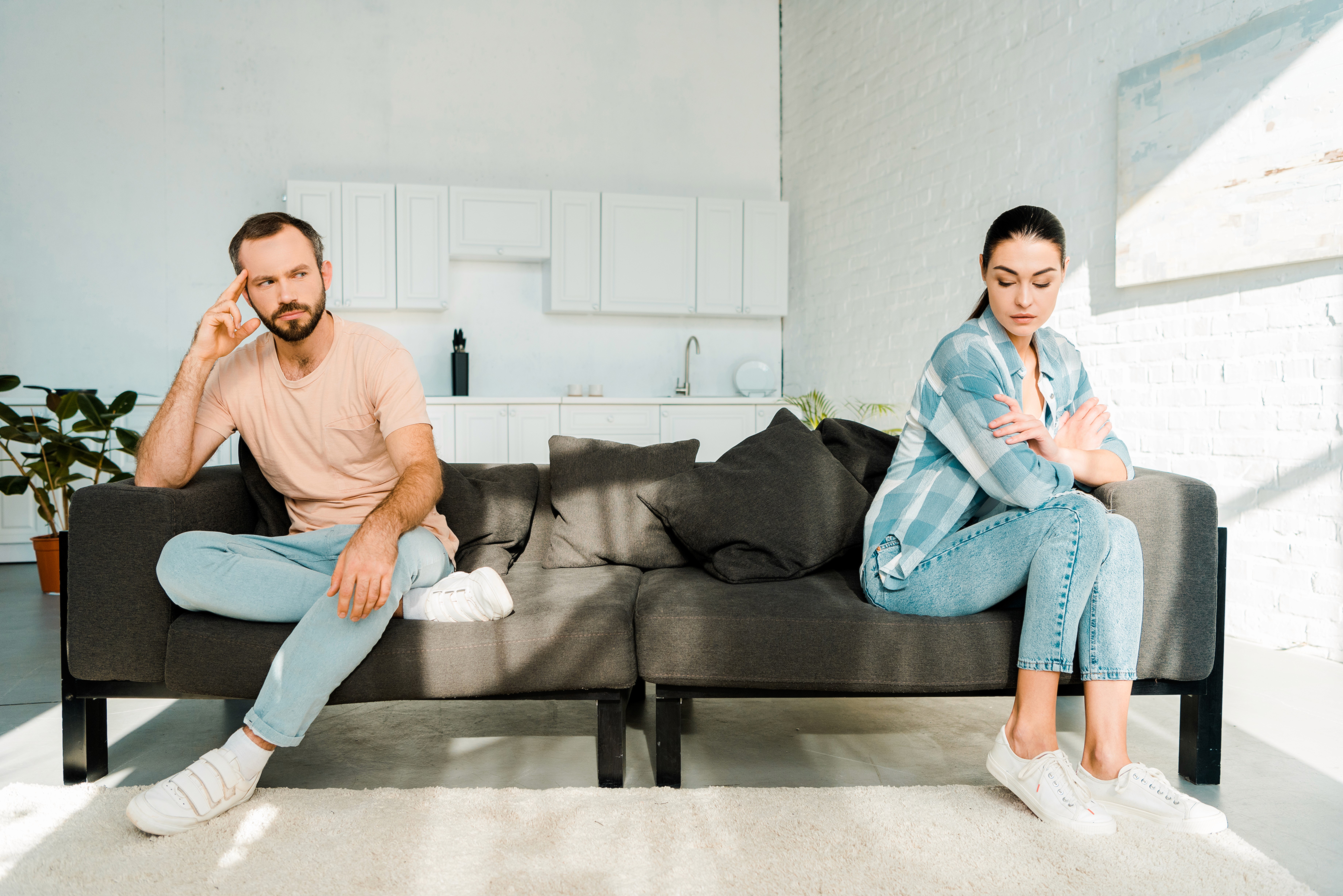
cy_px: 448
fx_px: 1269
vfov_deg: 38.9
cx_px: 672
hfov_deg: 55.8
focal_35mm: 34
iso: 250
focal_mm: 34
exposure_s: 1/320
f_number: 3.5
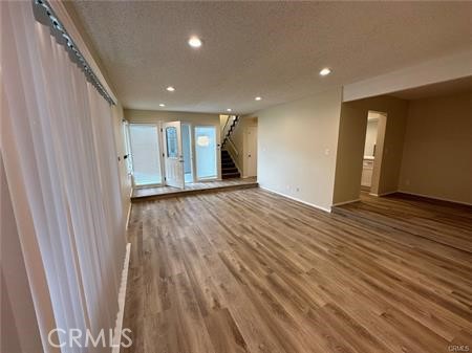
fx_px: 191
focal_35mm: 14
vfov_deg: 85.6
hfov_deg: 102.1
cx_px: 236
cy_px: 176
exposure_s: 1/120
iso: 100
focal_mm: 2.22
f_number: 2.2
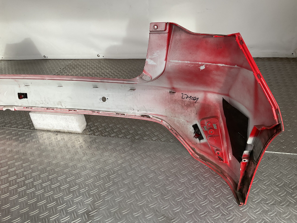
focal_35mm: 29
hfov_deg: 61.7
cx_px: 148
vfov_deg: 48.2
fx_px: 249
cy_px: 112
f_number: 1.8
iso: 40
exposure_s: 1/120
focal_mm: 3
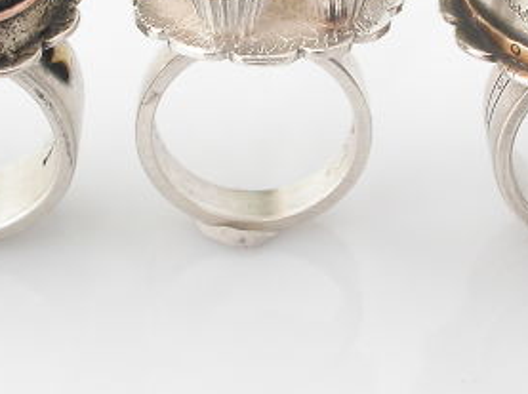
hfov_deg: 15.3
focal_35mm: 129
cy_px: 22
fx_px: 1965
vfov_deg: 11.4
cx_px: 275
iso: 100
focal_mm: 12.2
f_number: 5.5
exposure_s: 1/240
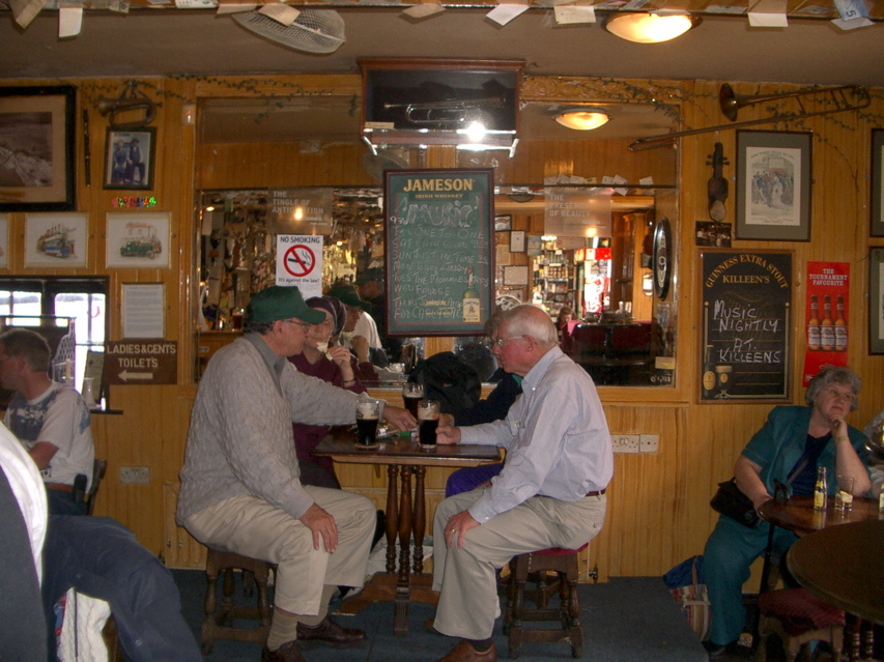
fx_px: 893
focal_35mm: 35
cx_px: 442
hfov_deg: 52.6
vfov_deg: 40.7
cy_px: 331
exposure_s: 1/40
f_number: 2.6
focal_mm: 5.8
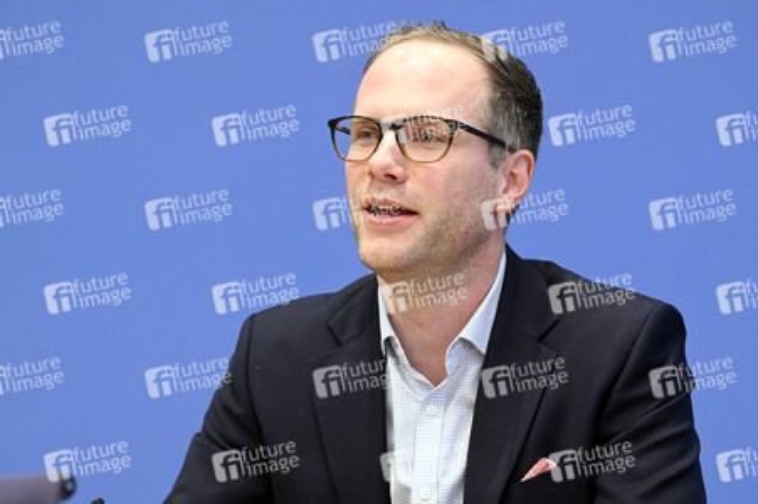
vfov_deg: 10.1
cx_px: 379
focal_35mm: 135
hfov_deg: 15.2
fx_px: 2840
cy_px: 252
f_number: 5
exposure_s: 1/640
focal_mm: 135
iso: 5000
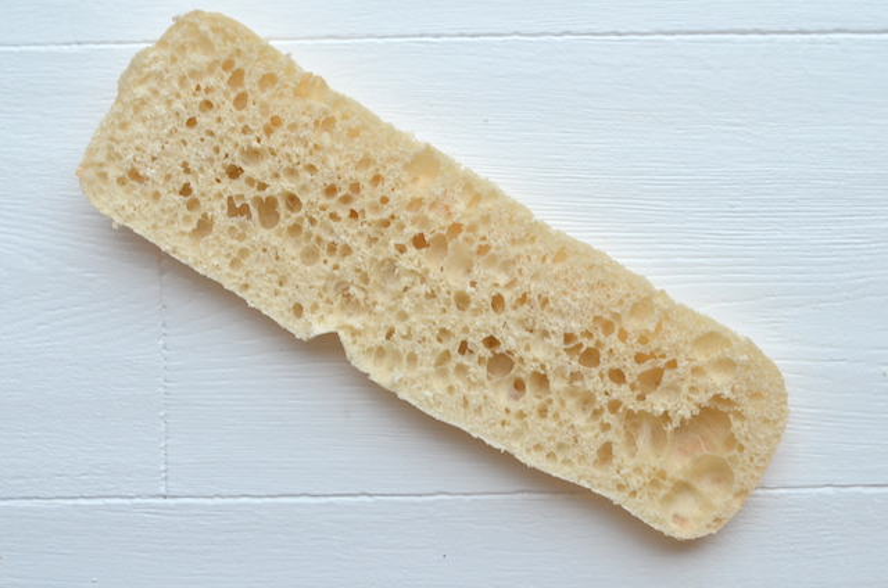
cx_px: 444
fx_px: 1846
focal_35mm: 75
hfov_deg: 27.0
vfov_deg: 18.1
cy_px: 294
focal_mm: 50
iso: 800
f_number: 3.5
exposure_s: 1/60
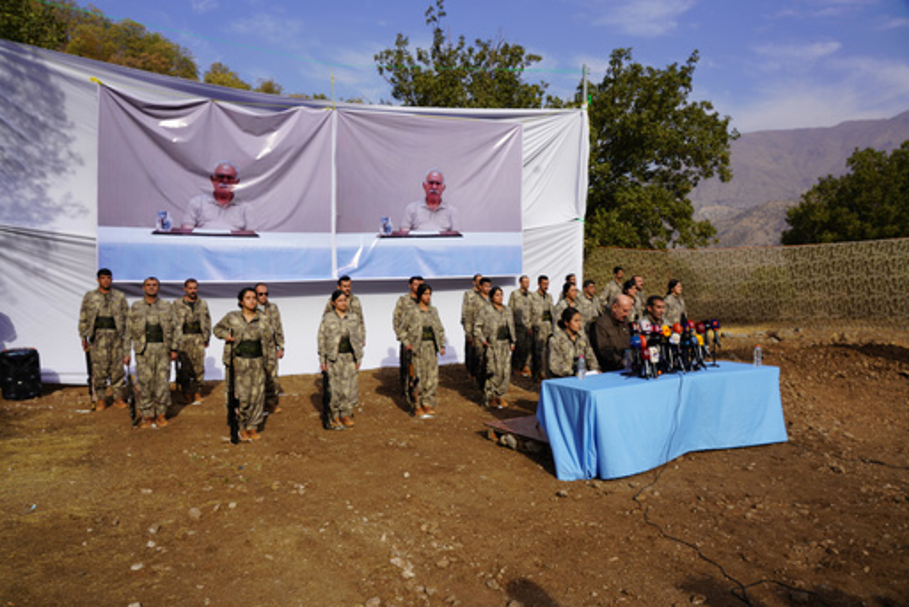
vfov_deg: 45.0
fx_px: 733
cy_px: 304
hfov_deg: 63.6
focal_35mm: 29
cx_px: 454
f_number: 10
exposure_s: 1/200
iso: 100
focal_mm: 29
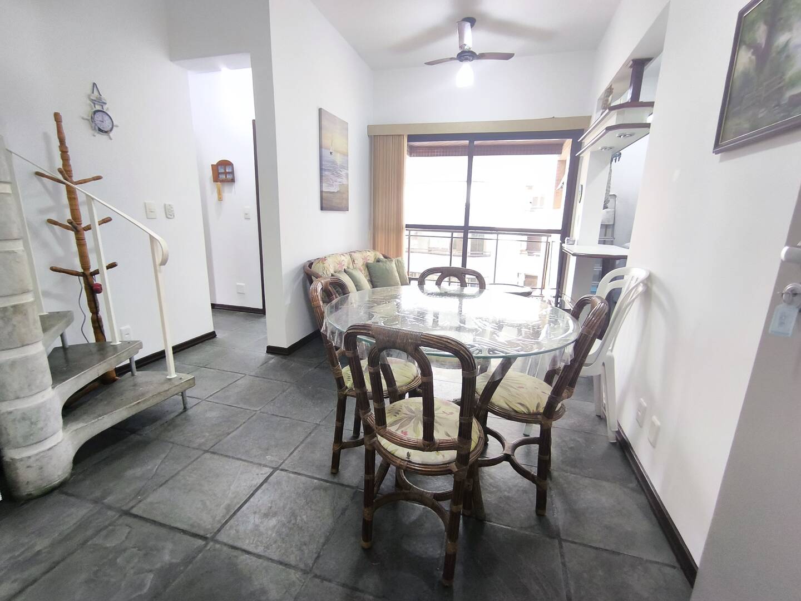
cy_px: 300
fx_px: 370
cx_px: 400
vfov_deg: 78.1
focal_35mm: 16
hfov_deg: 94.5
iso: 320
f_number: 2.2
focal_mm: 1.65
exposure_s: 1/30
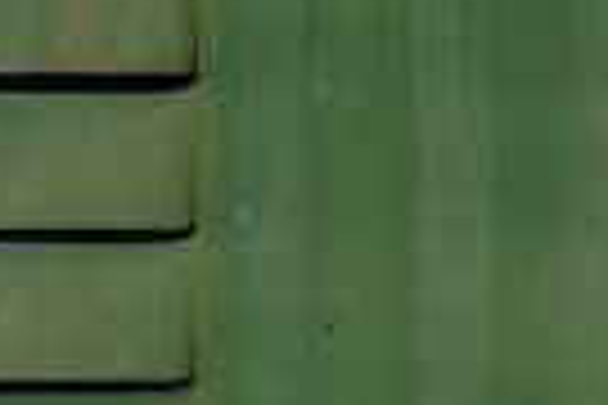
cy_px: 88
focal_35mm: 108
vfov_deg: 12.6
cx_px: 378
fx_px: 1824
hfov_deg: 18.9
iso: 80
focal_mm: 4.9
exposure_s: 1/320
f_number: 10
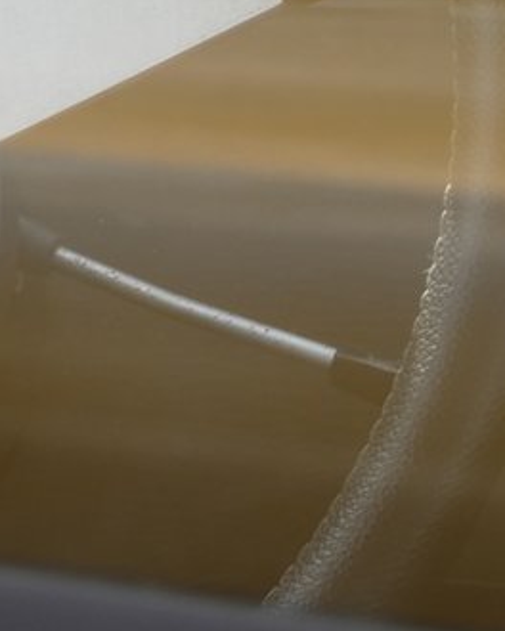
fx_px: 12966
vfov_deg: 2.8
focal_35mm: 694
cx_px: -168
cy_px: -69
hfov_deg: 2.2
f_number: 5.5
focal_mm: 41.1
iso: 80
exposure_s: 1/100
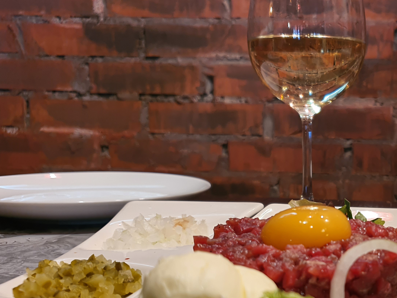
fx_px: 550
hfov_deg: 37.2
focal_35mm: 48
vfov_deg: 29.8
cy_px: 225
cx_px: 356
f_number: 1.5
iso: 50
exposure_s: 1/8
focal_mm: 4.3
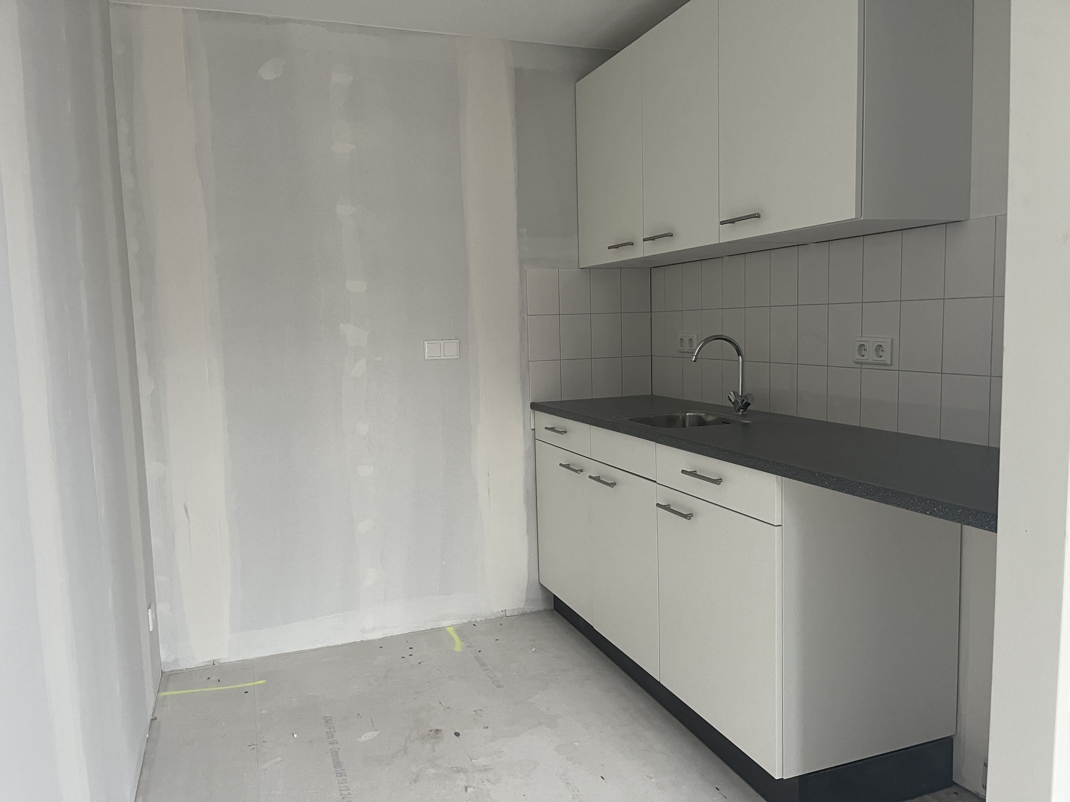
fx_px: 804
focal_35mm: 26
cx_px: 535
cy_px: 401
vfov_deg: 53.1
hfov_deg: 67.3
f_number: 1.6
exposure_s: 1/60
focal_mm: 5.1
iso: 200
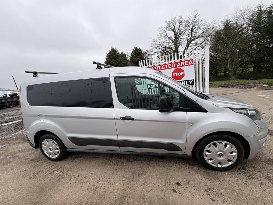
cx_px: 136
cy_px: 102
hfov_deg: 102.1
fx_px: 110
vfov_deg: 85.7
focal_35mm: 14
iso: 40
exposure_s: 1/421
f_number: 2.2
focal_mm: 2.22
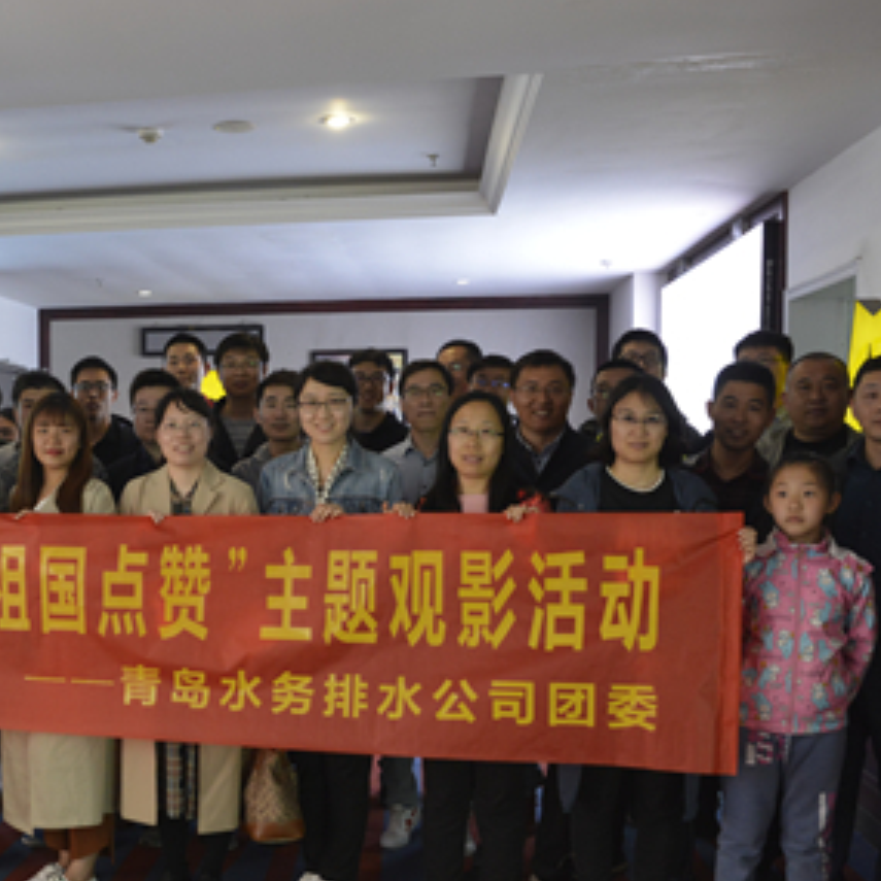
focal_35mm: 43
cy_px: 578
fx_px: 1238
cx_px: 108
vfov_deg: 38.8
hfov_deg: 37.0
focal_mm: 24
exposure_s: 1/60
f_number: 4
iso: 2000
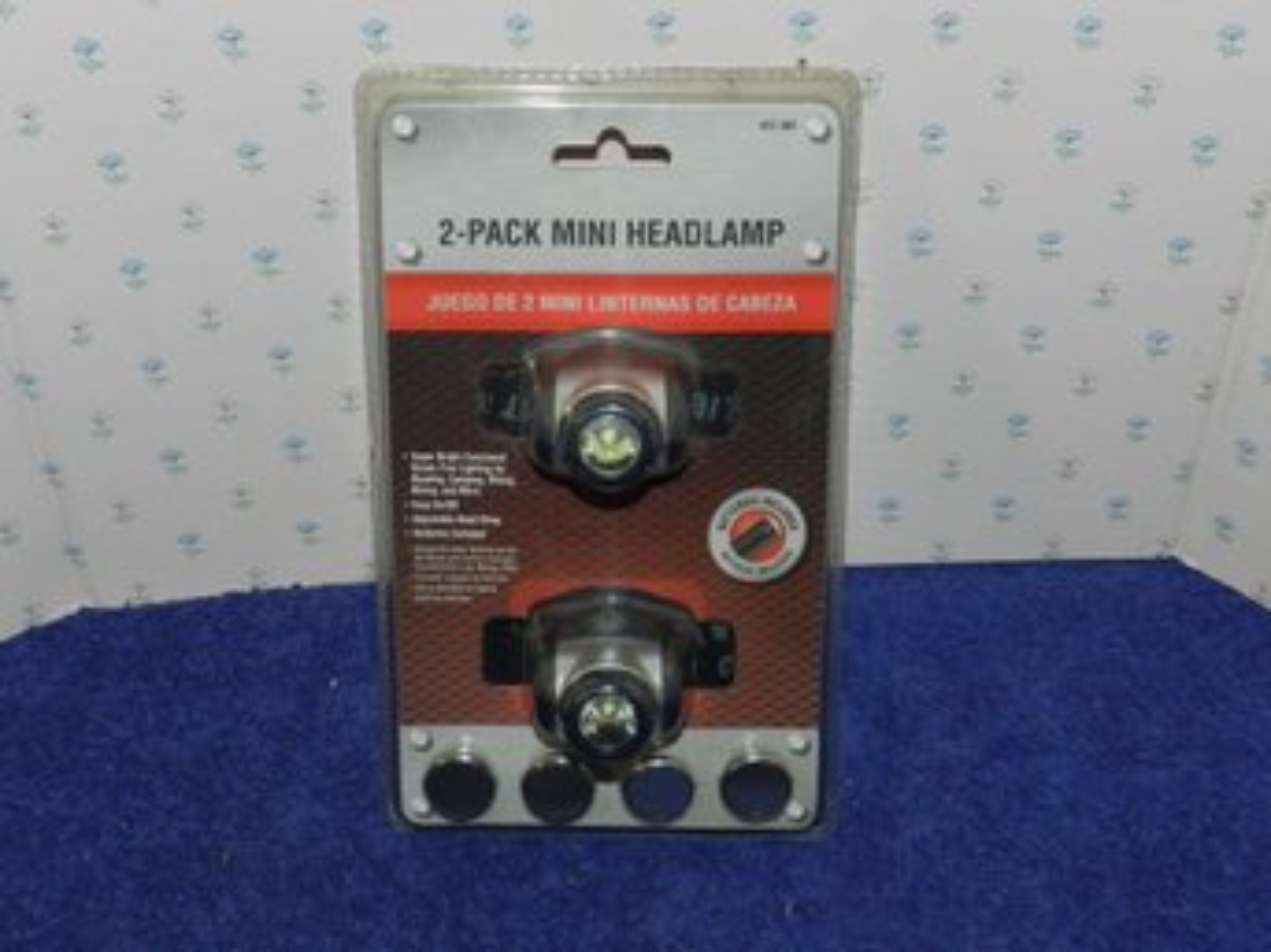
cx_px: 636
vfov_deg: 27.5
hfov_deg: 36.2
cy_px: 476
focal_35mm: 53
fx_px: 1945
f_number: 4.4
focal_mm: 9.4
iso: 200
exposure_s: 1/30
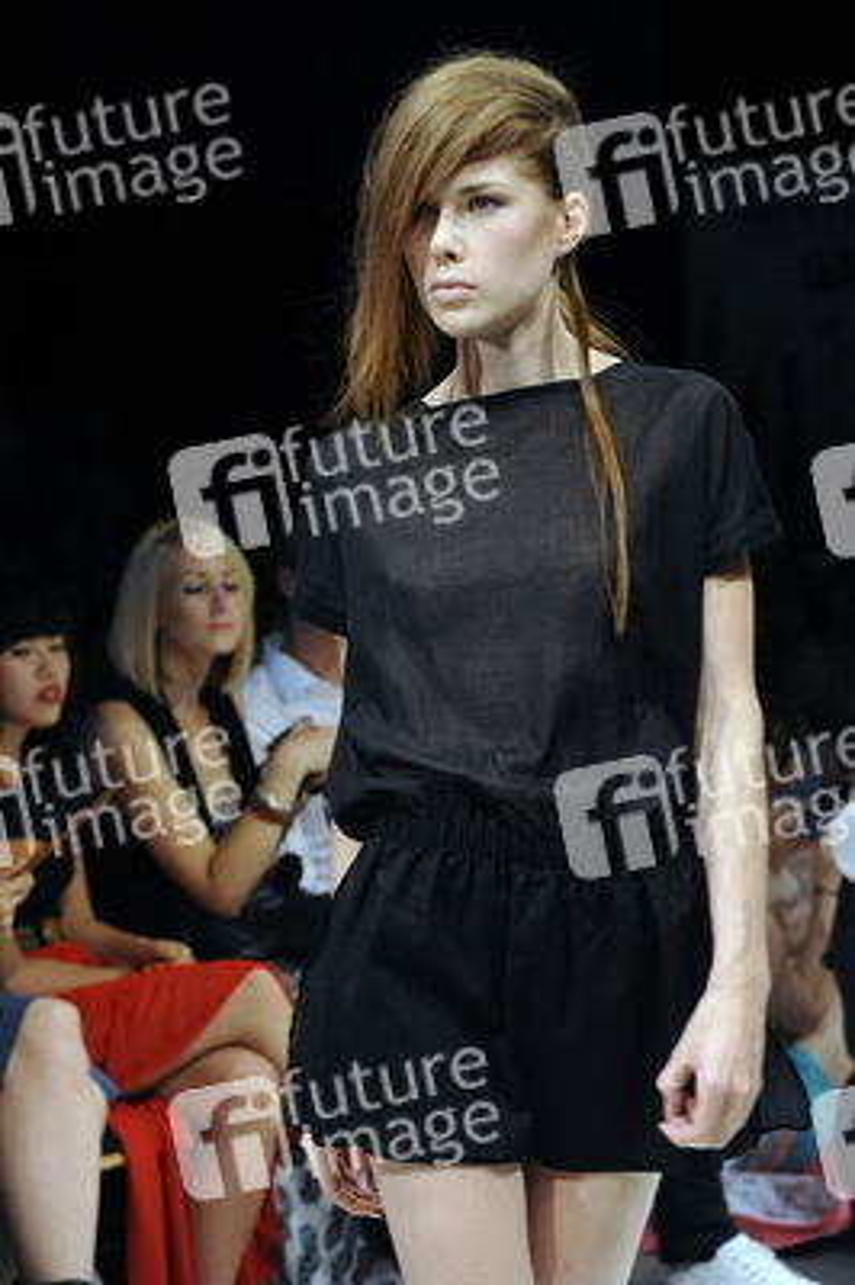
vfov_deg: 19.5
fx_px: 3747
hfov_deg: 13.0
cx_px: 428
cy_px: 642
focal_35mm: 105
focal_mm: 105
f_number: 5.6
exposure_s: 1/200
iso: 1600
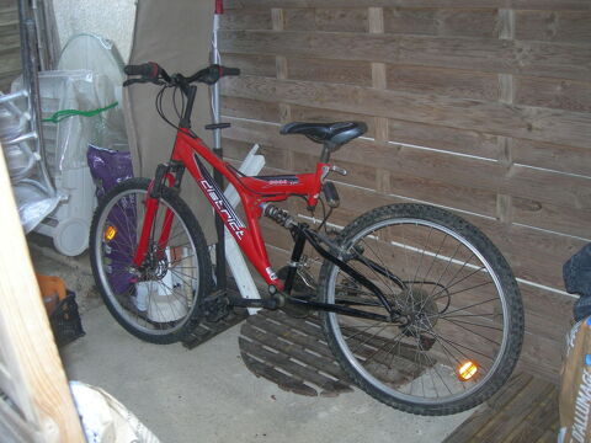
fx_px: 649
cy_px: 222
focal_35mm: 38
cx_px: 296
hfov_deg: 49.0
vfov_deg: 37.7
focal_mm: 7.8
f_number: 2.8
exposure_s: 1/60.1
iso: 121
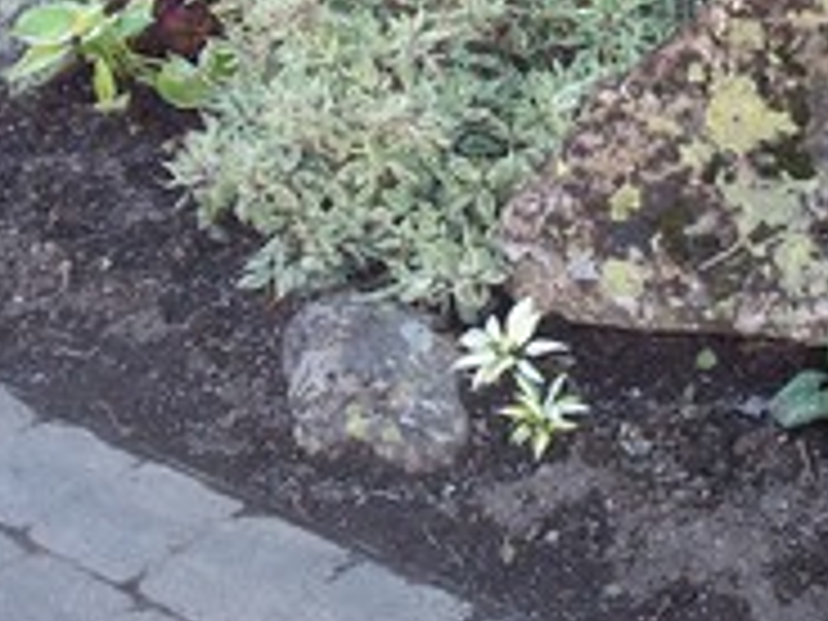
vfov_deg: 16.9
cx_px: 590
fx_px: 2033
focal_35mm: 85
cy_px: -36
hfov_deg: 22.9
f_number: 3.4
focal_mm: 8
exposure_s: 1/45
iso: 100
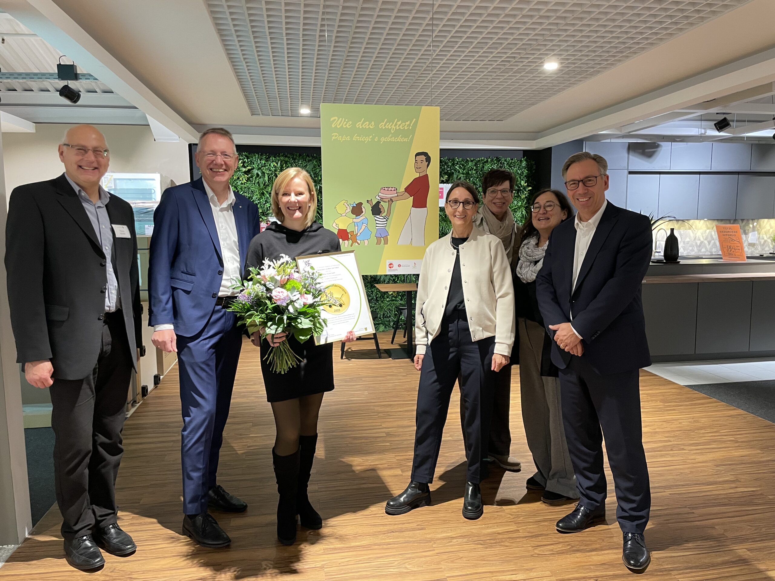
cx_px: 388
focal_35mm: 26
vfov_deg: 53.1
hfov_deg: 67.3
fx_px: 582
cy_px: 290
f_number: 1.6
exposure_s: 1/50
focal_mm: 4.2
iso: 250
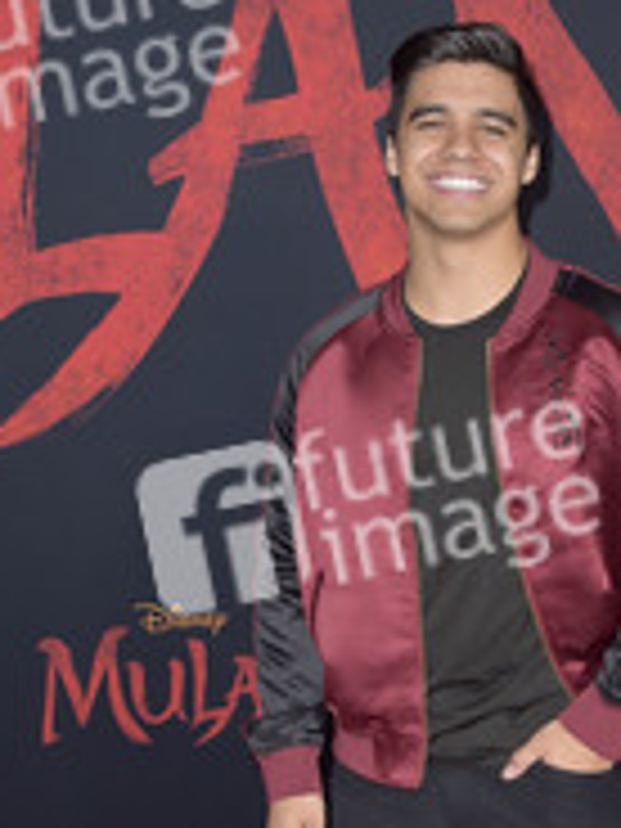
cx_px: 502
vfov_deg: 26.5
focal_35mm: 71
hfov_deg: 20.5
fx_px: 1698
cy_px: 734
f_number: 7.1
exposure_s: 1/250
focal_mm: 34
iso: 400
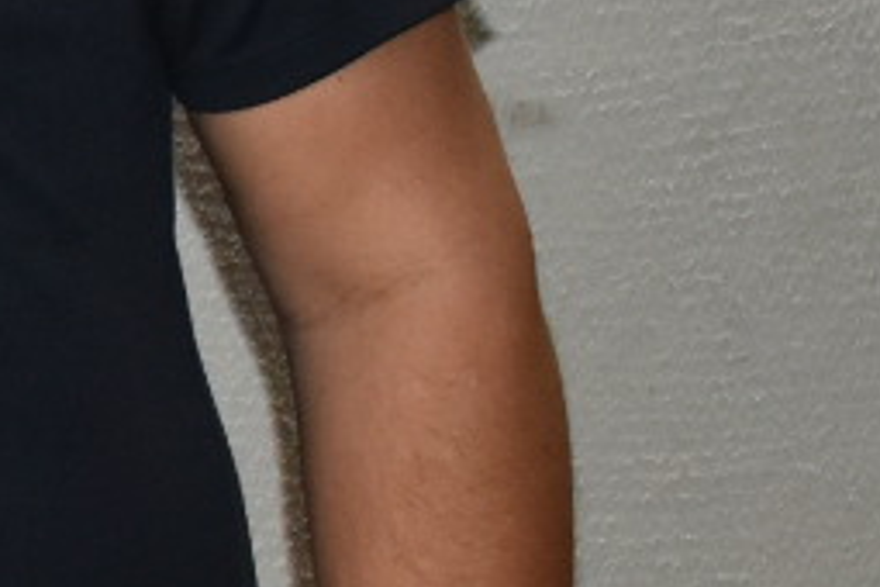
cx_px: -1197
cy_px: 110
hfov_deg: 8.9
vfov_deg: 6.5
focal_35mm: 210
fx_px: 5133
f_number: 6.3
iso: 1250
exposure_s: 1/100
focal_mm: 22
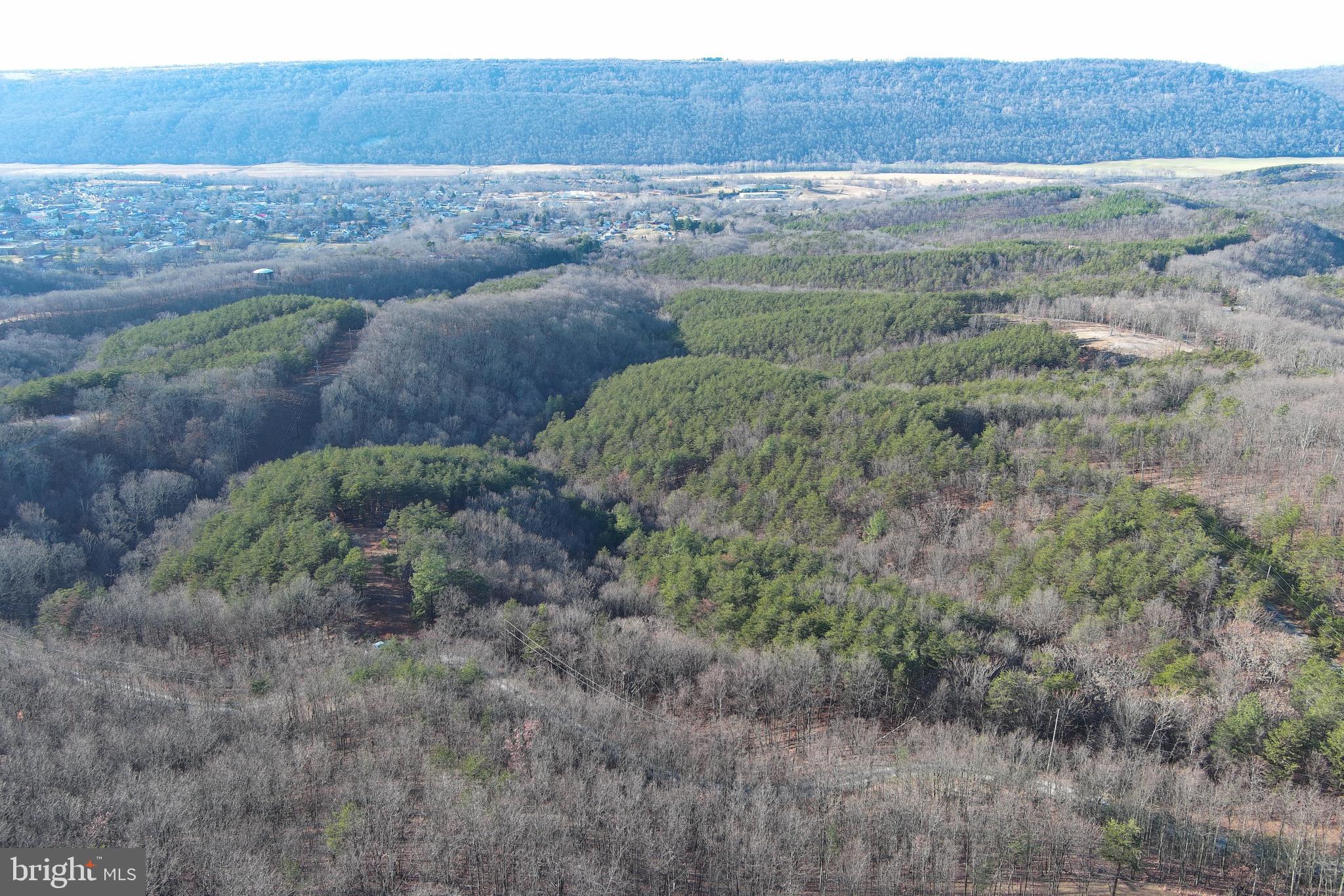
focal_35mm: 29
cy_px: 448
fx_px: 1083
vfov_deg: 45.0
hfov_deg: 63.7
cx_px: 672
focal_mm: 10.57
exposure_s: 1/228
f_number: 2.8
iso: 100
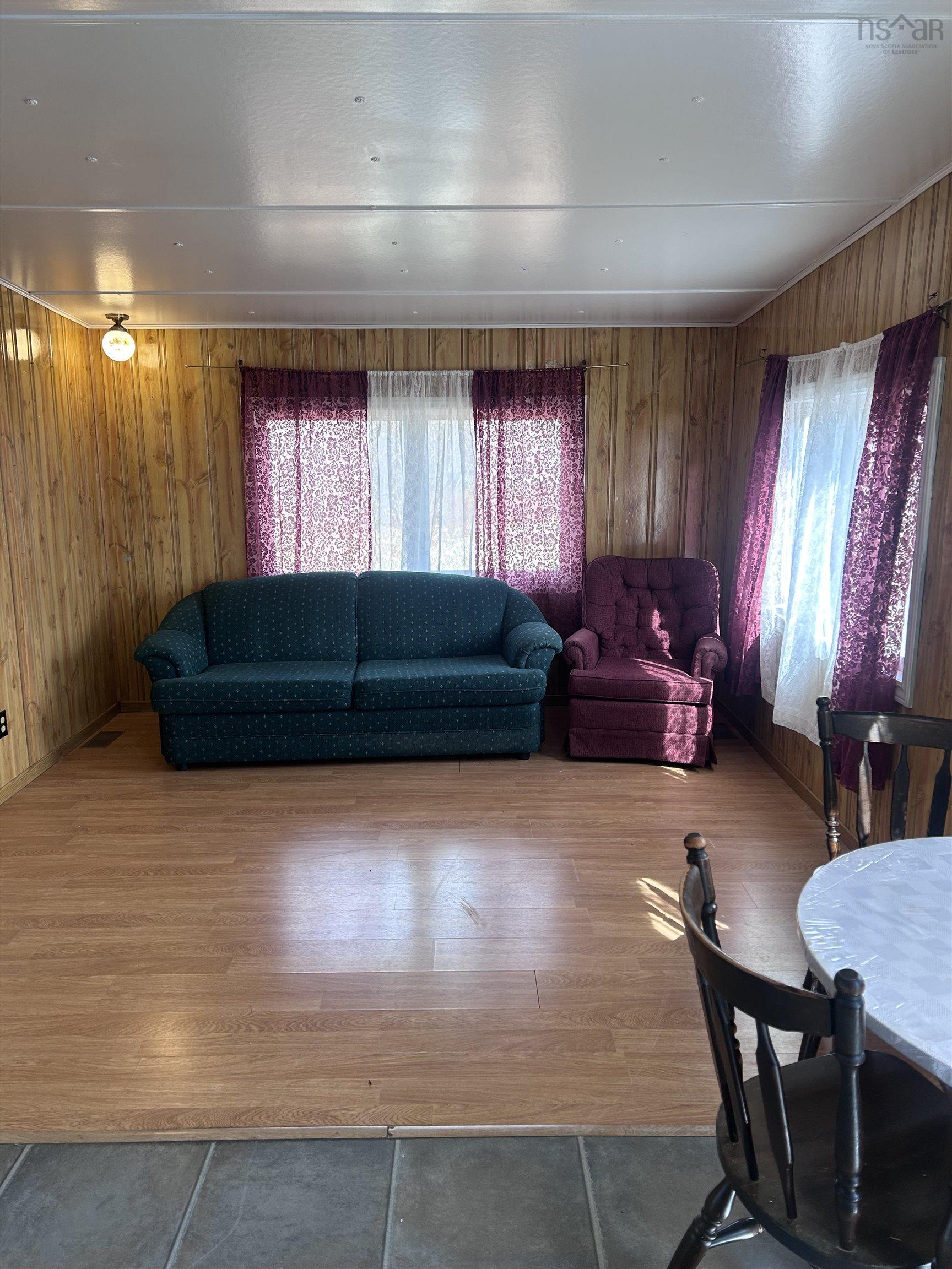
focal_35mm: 26
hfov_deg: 53.1
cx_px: 476
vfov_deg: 67.3
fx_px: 953
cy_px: 634
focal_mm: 5.7
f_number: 1.5
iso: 50
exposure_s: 1/120
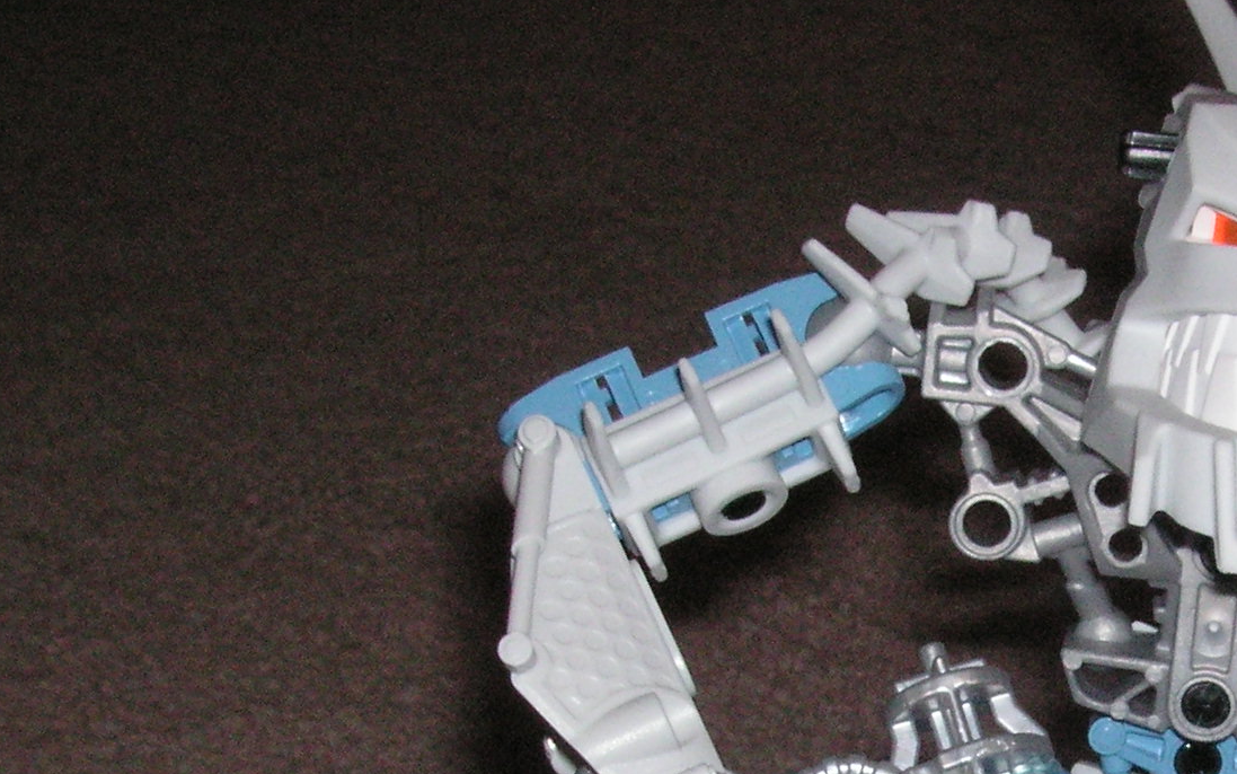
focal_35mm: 94
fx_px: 3169
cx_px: 1142
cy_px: 788
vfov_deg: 13.7
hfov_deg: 21.5
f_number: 6.6
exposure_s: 1/45
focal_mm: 6.3
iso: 160
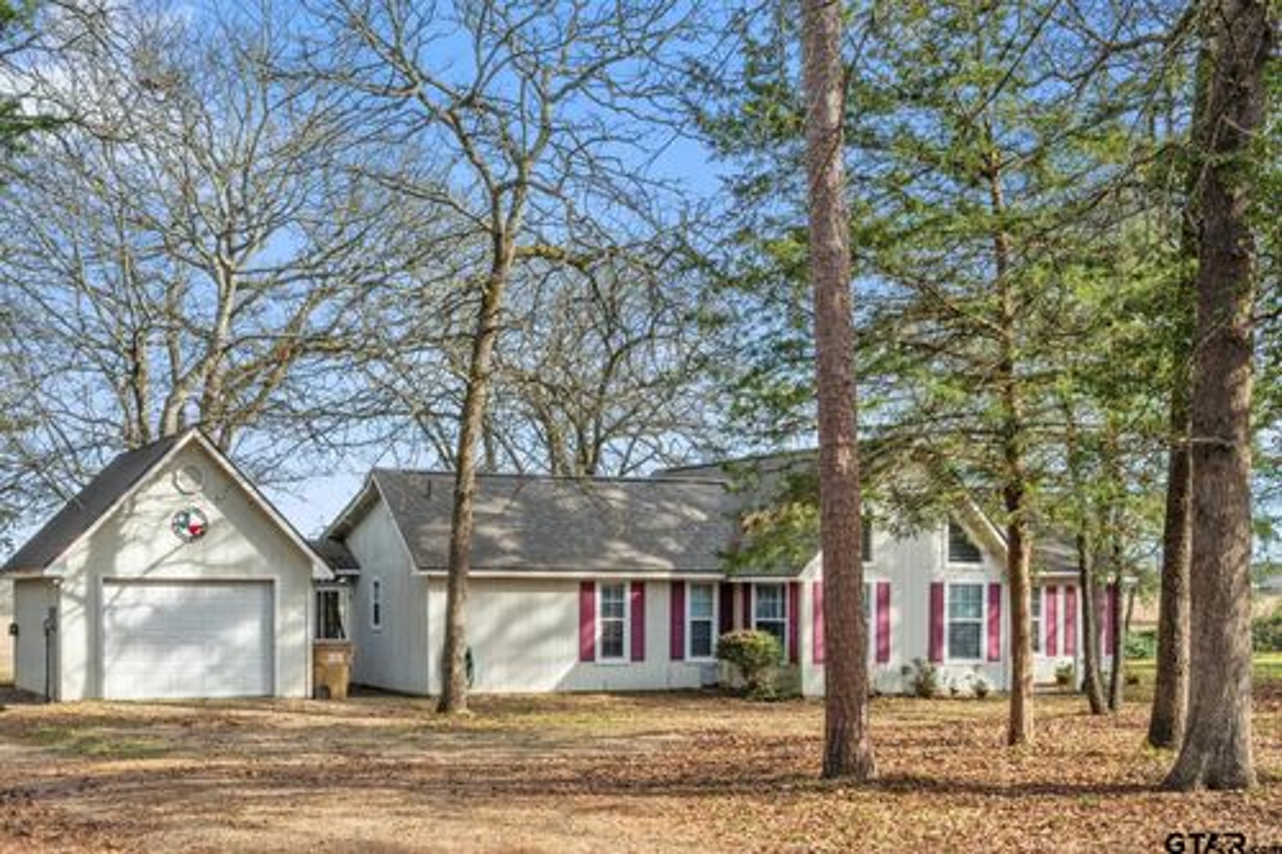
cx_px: 641
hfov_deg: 48.5
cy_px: 427
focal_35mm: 40
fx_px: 1424
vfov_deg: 33.4
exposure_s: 1/125
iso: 400
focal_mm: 40
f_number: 16
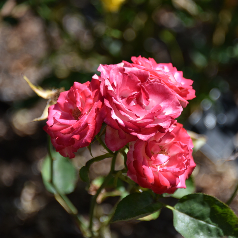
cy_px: 119
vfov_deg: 4.6
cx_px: 139
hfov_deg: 4.6
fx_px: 2987
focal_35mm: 384
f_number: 5.6
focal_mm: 300
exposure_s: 1/640
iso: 160
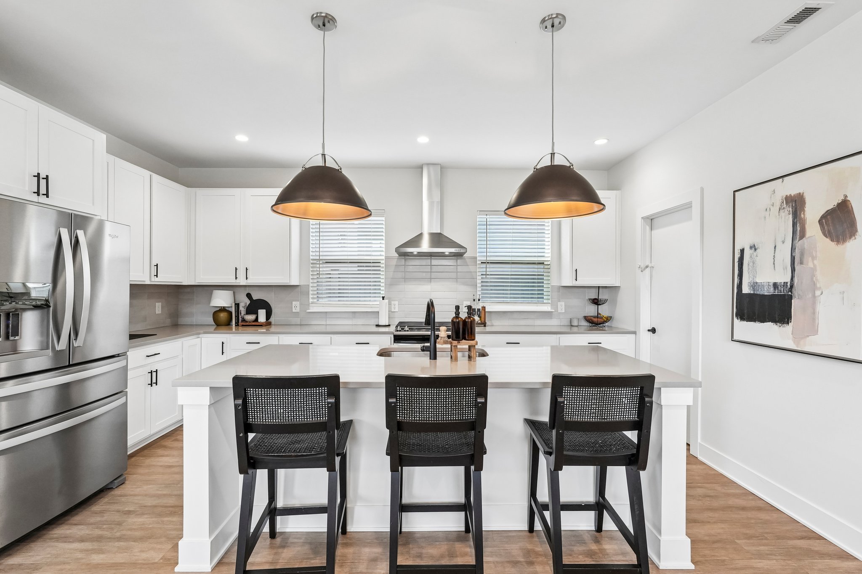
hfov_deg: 96.7
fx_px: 383
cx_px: 431
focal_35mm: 16
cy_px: 287
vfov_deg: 73.7
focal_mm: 16
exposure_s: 1/30
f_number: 8
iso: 640
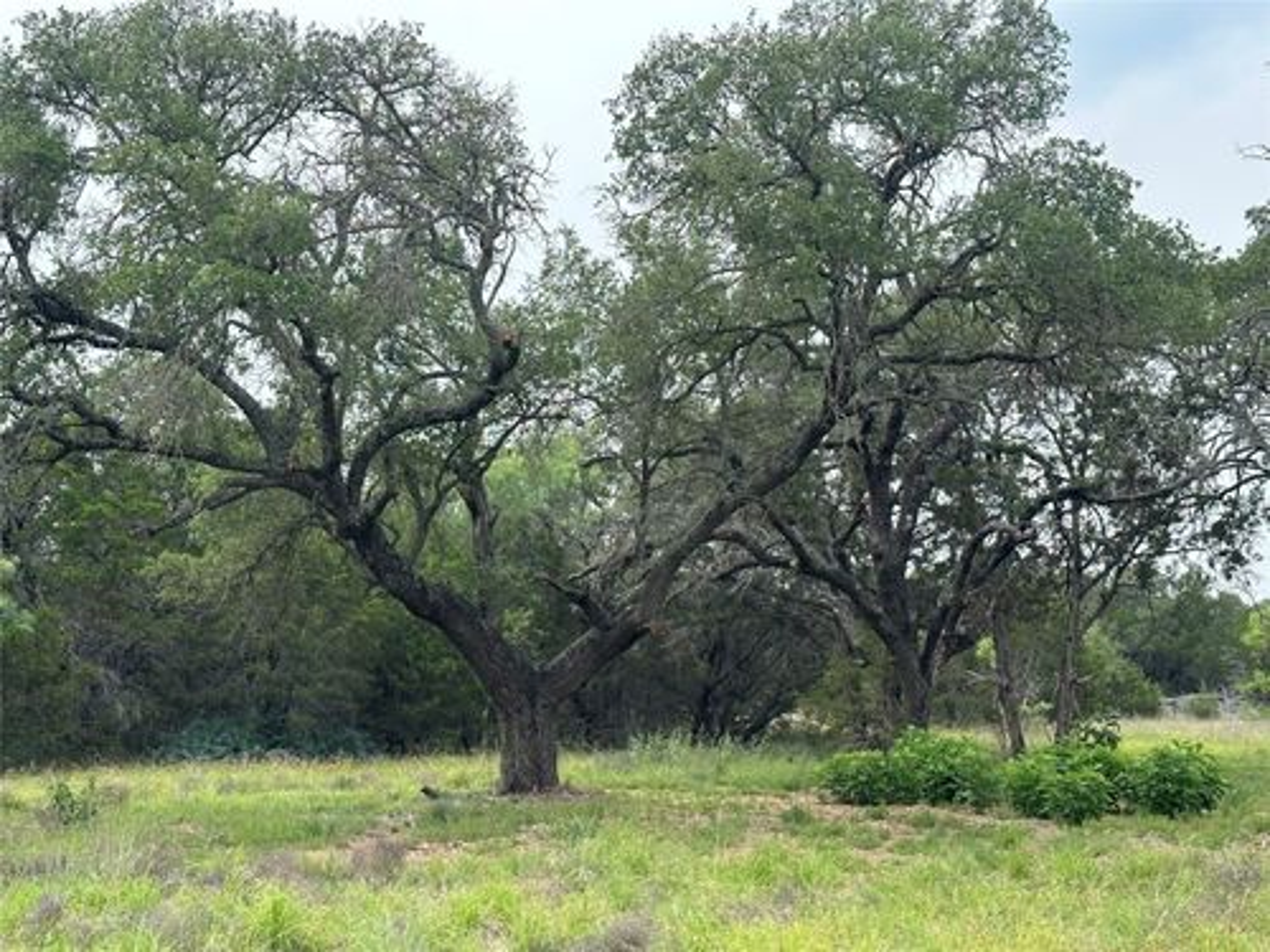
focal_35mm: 48
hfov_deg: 39.7
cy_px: 476
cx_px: 635
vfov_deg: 30.3
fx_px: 1761
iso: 64
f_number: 1.78
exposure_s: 1/1212
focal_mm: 6.86
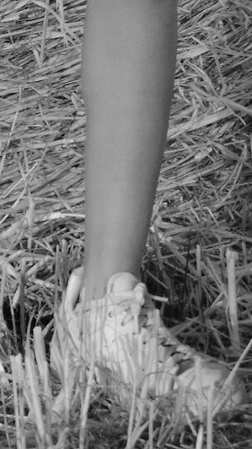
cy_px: -534
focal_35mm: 269
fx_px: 3198
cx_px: 115
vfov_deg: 7.6
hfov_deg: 4.5
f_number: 8
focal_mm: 38
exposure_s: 1/100
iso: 100
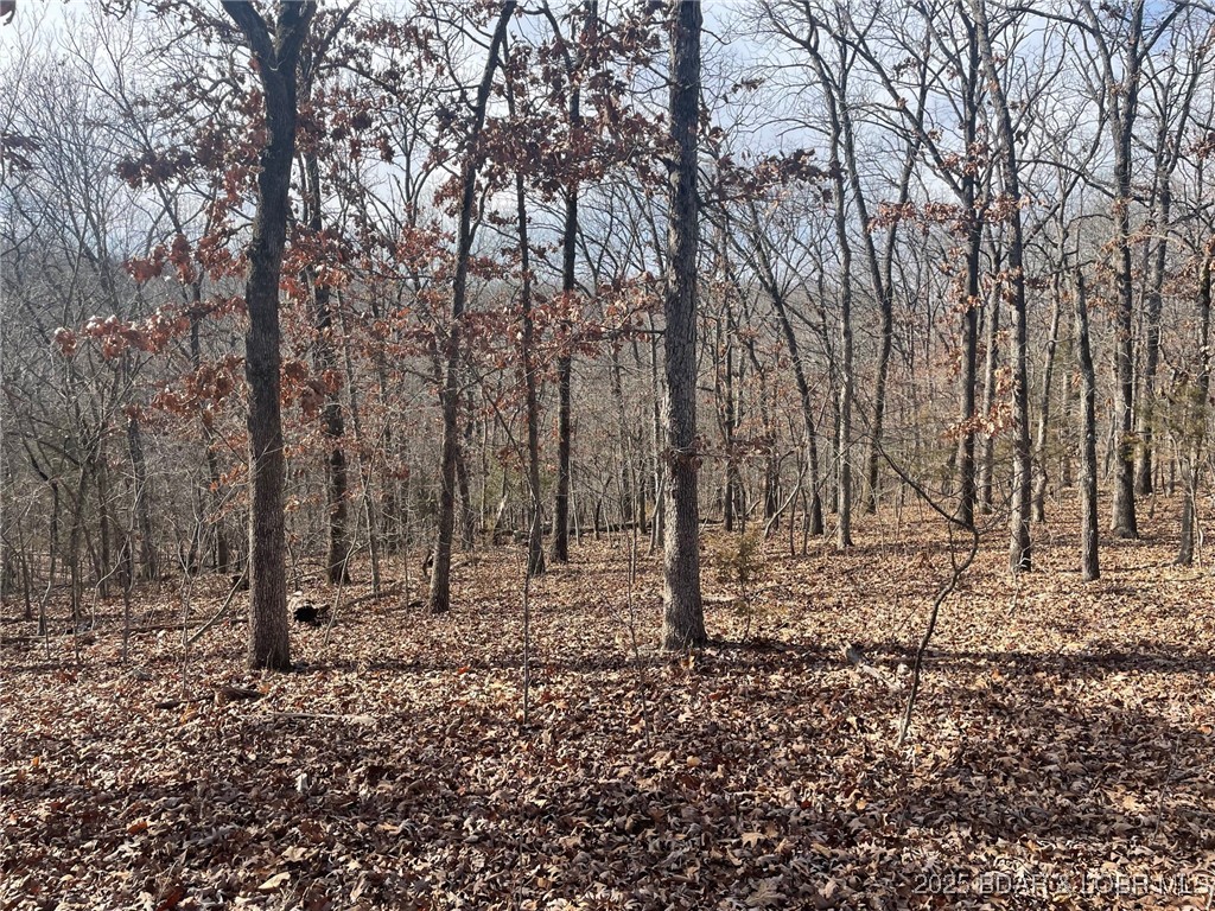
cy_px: 456
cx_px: 608
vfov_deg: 53.1
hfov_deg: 67.3
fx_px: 913
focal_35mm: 26
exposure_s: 1/1247
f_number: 1.6
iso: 32
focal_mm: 4.2
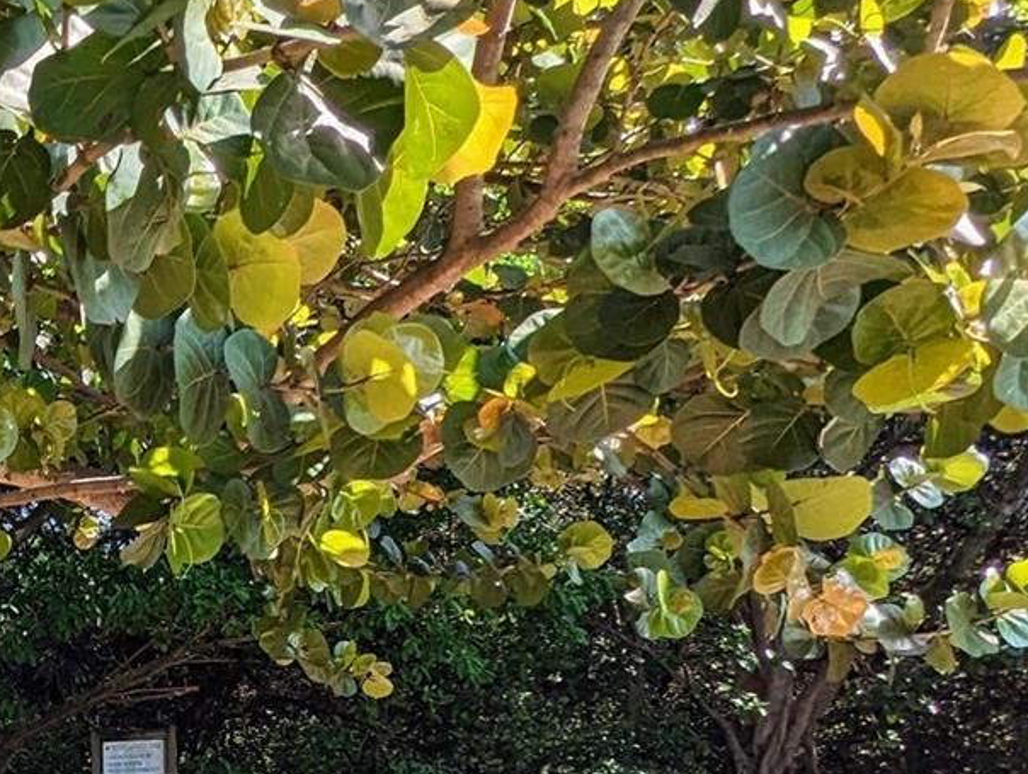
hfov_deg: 26.6
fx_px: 1606
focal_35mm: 54
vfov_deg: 25.1
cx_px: -475
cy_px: 864
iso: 46
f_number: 2.2
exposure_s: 1/894
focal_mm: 2.35
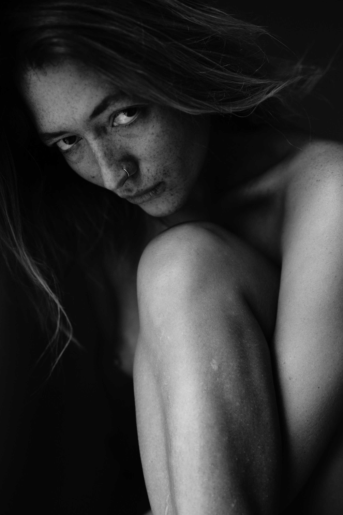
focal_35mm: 50
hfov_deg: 27.0
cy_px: 258
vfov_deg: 39.6
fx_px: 715
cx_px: 172
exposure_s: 1/100
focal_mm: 50
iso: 1600
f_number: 2.5
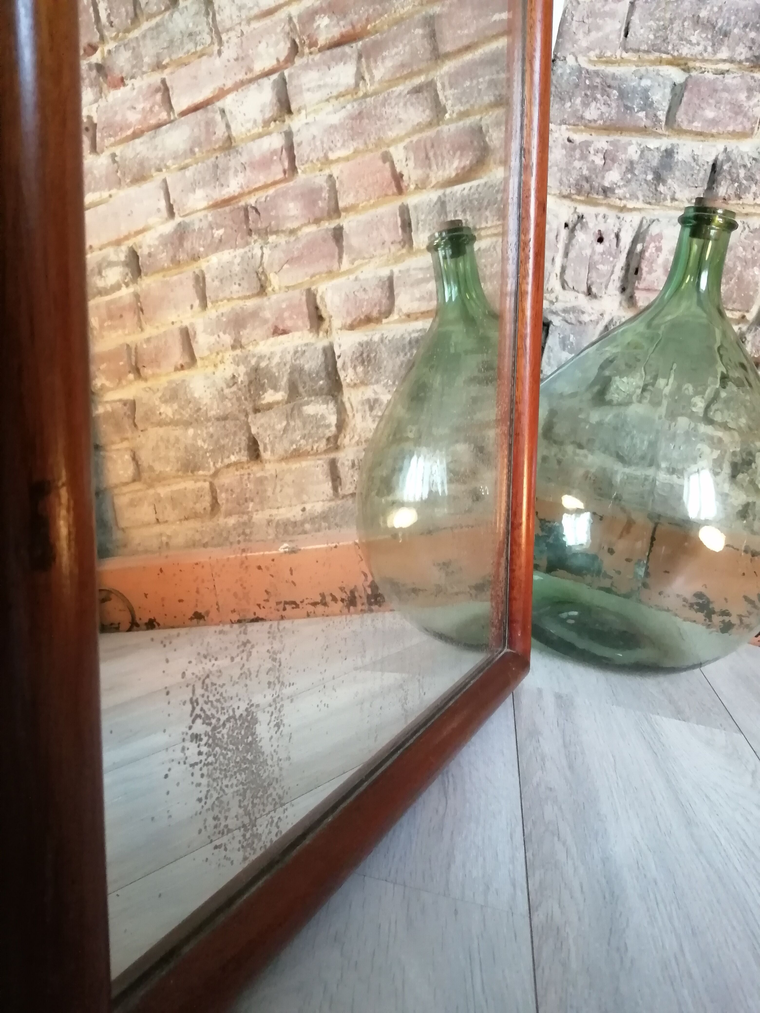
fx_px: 761
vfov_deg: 67.3
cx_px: 380
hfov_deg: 53.1
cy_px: 506
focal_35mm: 26
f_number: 1.8
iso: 500
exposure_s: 1/50
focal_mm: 3.46
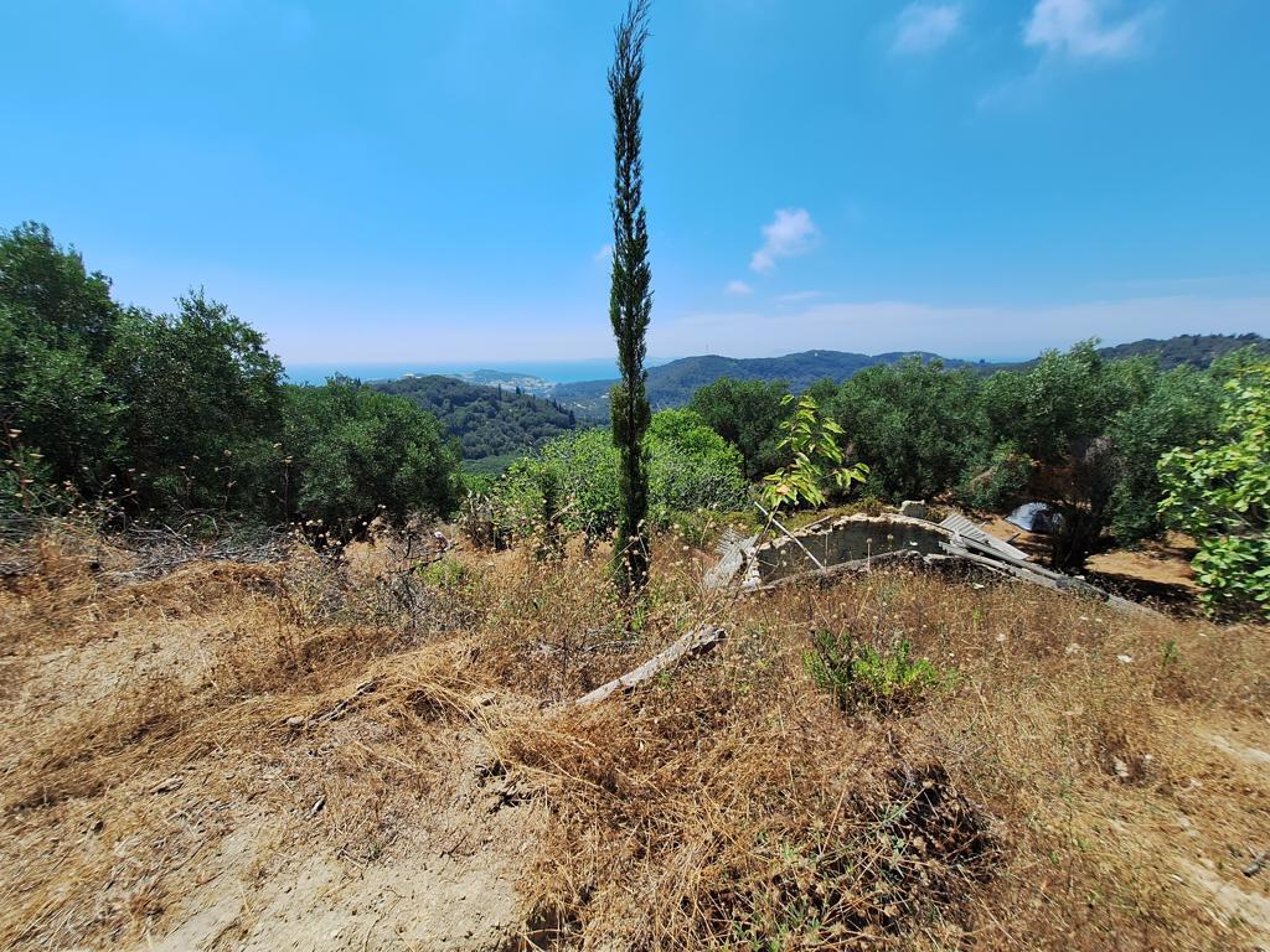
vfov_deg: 89.9
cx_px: 635
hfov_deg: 106.2
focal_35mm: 13
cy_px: 476
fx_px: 477
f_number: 2.2
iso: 40
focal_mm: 1.74
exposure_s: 1/1653
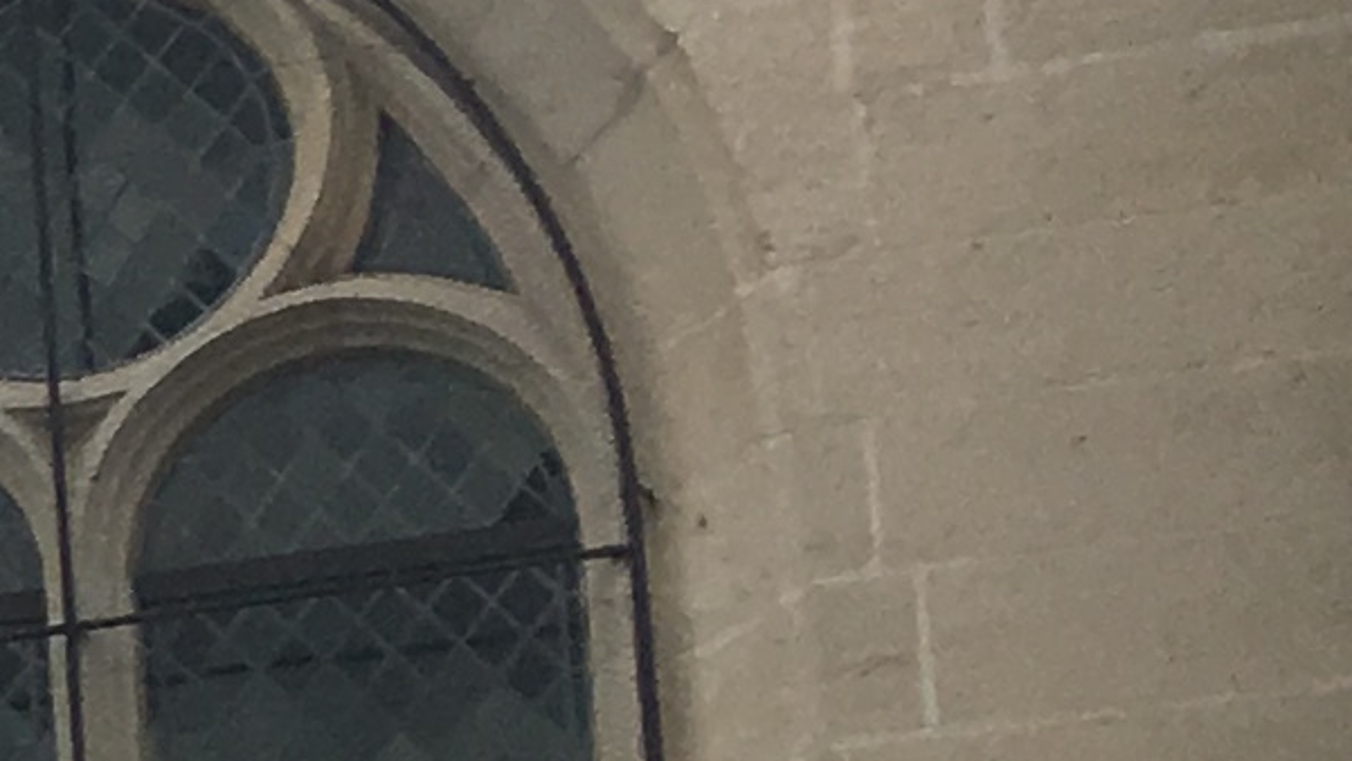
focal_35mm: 212
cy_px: 1281
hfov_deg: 8.5
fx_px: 7600
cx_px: -2715
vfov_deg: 5.6
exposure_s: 1/1183
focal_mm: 4.15
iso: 25
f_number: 2.2
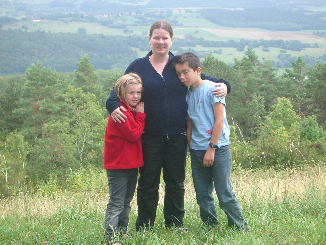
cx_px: 163
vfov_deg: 16.8
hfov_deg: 22.3
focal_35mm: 88
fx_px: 829
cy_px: 122
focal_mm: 14.6
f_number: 4.4
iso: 100
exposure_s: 1/100
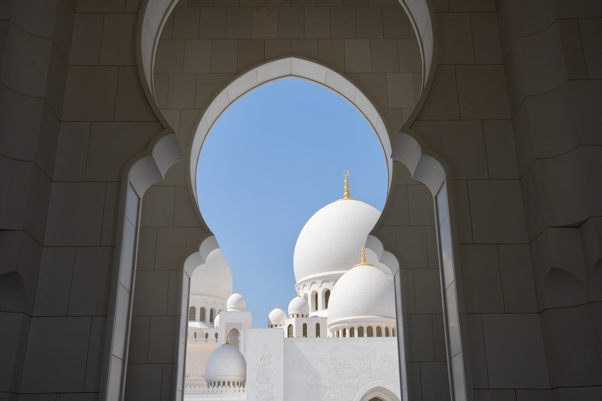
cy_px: 200
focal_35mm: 39
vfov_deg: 33.9
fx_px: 659
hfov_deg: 49.1
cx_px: 301
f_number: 8
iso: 100
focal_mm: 39.4
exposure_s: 1/400
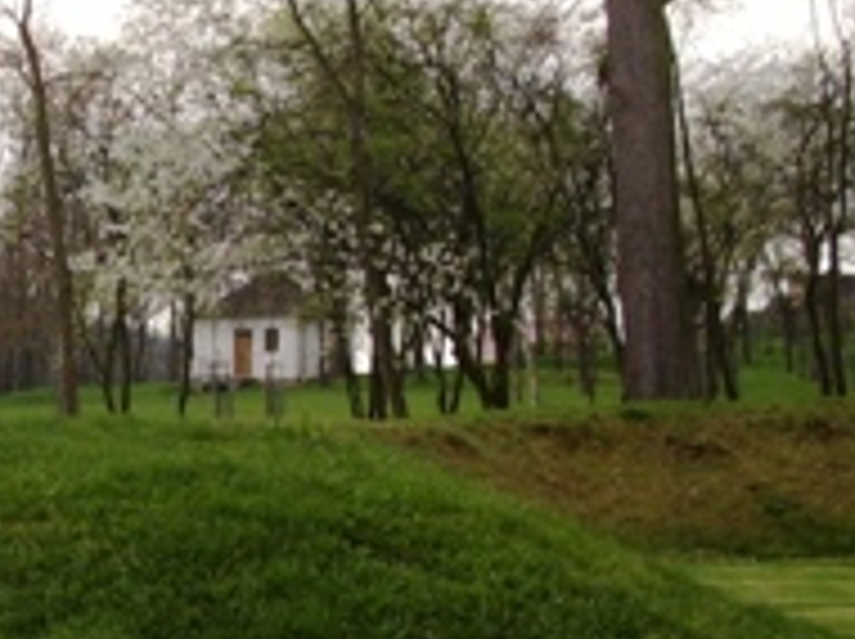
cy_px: 380
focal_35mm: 79
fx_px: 1949
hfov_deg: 24.0
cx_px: 63
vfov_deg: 18.6
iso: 71
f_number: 4.1
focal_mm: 5.8
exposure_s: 1/385
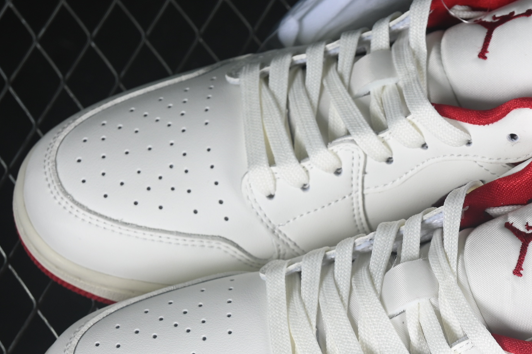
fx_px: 2246
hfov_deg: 13.5
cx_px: 407
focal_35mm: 152
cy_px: 259
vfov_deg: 9.0
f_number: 7.1
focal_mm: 50
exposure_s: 1/80
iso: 160
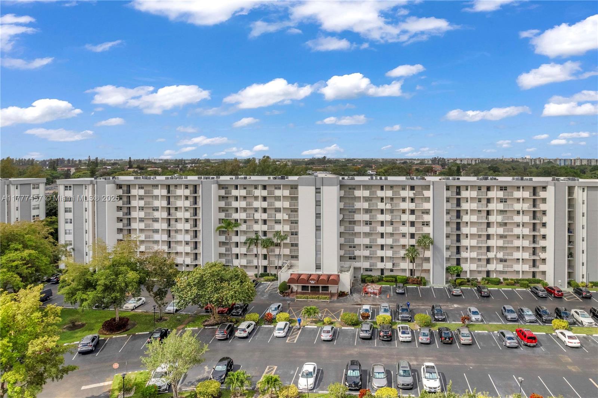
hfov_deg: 78.6
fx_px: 365
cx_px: 299
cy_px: 199
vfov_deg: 57.2
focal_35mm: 22
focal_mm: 8.38
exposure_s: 1/180
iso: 110
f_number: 2.8
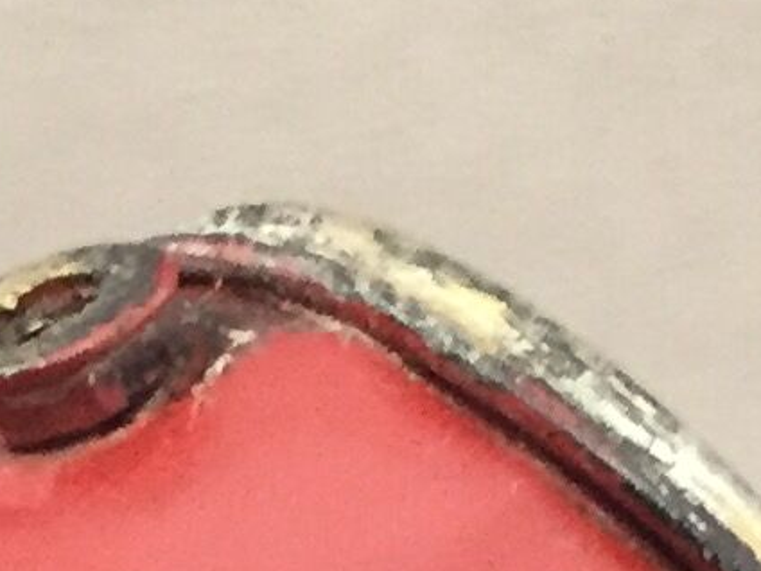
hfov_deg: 8.7
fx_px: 4902
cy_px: 1323
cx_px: 1149
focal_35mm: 223
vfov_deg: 6.4
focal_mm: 4.15
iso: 320
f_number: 2.2
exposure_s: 1/33
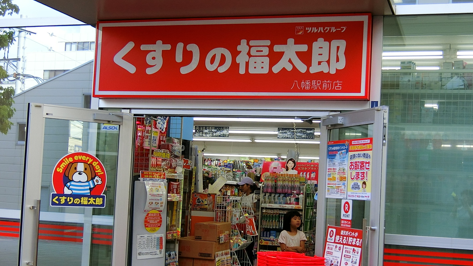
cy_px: 166
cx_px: 265
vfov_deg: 22.6
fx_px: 665
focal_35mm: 53
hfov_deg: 39.1
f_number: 3.4
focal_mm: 7.2
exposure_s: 1/125
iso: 80
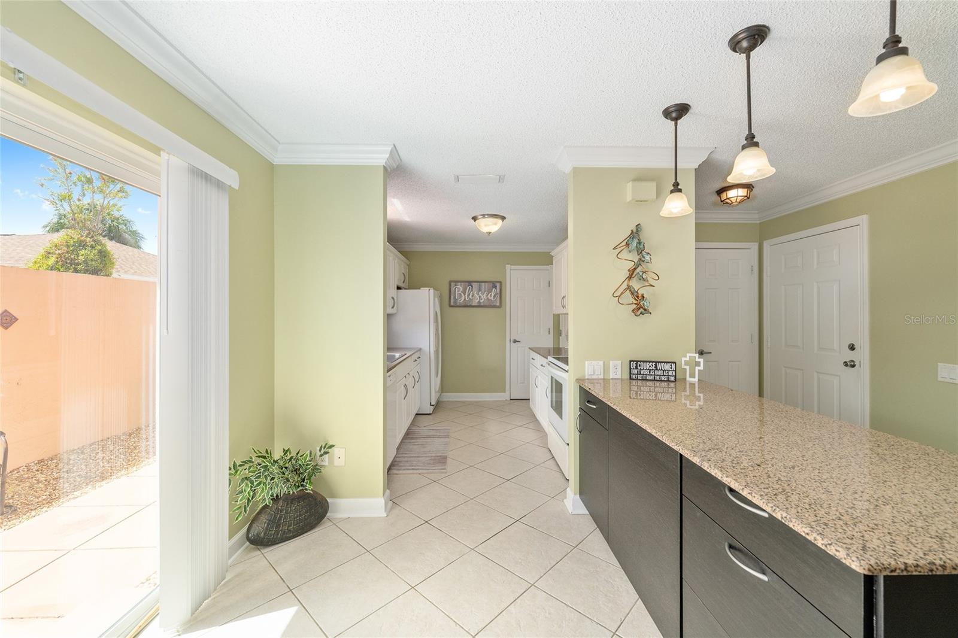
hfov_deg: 104.3
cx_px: 479
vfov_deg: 81.2
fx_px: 372
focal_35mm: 14
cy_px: 319
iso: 500
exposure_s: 1/100
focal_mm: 14
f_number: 8
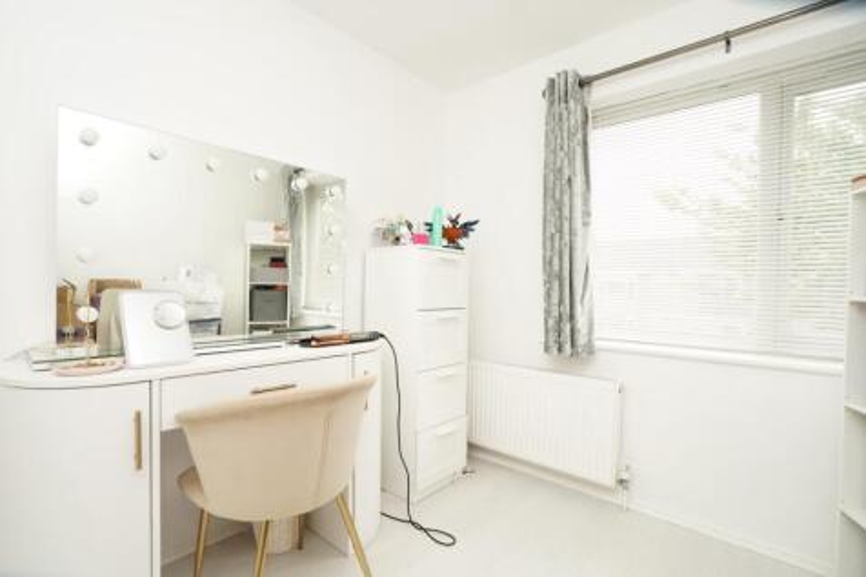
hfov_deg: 96.8
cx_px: 433
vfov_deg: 73.7
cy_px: 288
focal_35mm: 16
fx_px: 385
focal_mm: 16
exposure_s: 1/80
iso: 400
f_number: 8
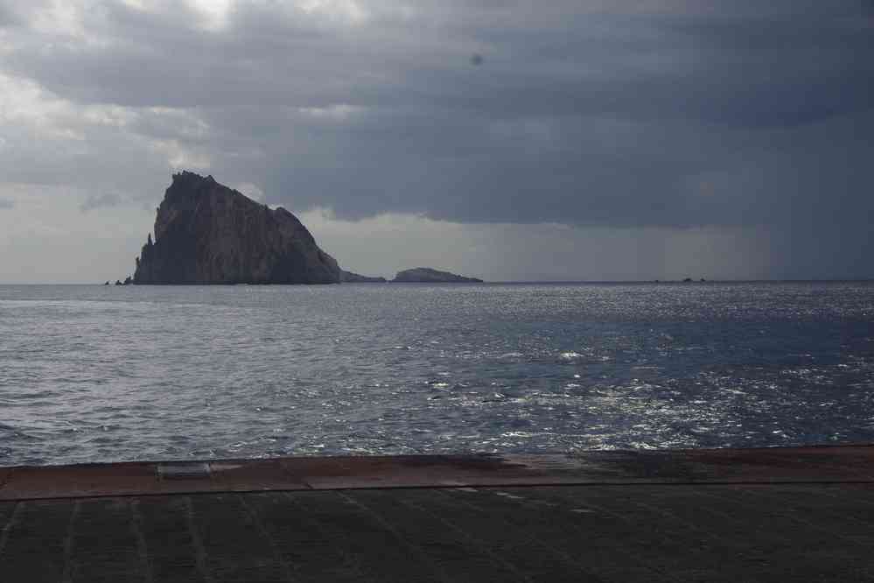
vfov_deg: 16.6
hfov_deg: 24.6
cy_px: 292
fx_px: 2003
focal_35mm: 82
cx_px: 437
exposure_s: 1/160
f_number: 11
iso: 200
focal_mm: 55
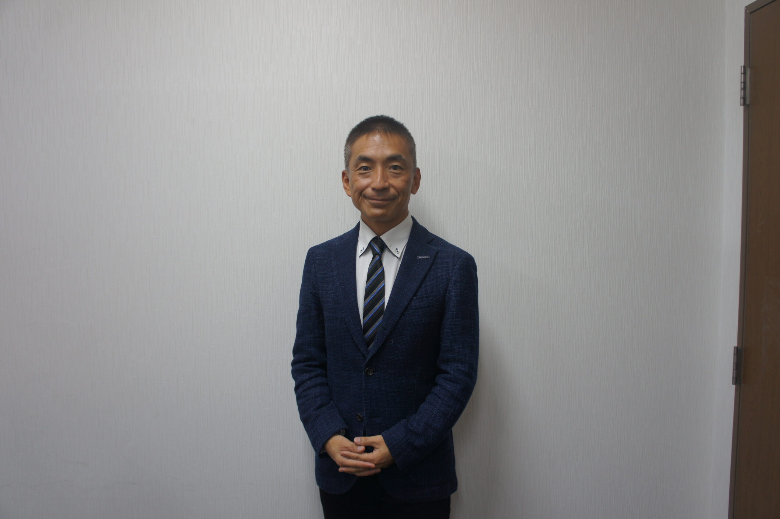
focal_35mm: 28
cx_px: 390
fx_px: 617
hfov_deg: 64.6
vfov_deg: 45.6
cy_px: 260
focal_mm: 19
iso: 200
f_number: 4
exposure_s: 1/40
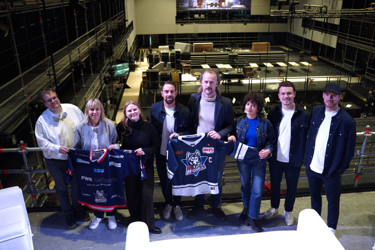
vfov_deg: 42.0
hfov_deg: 59.8
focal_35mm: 31
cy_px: 125
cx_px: 188
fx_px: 326
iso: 2500
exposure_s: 1/160
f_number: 4
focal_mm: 31.3
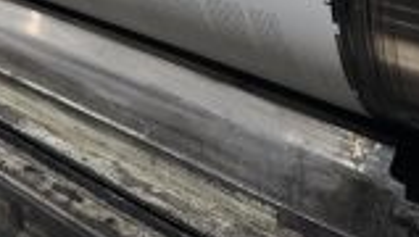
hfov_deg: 33.2
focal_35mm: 63
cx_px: 179
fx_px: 701
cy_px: -134
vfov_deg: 17.1
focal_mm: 6.76
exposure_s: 1/50
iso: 200
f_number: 1.78
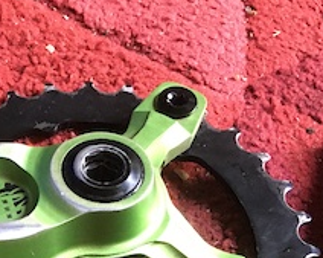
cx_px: -29
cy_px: 372
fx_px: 1021
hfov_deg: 17.4
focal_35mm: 107
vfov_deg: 13.6
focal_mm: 4.15
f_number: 2.2
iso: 200
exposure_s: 1/33
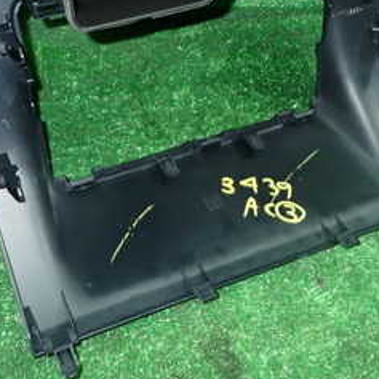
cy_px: 123
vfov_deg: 30.3
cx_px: 200
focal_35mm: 56
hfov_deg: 30.6
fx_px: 694
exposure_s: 1/30
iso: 640
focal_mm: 4.5
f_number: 5.6
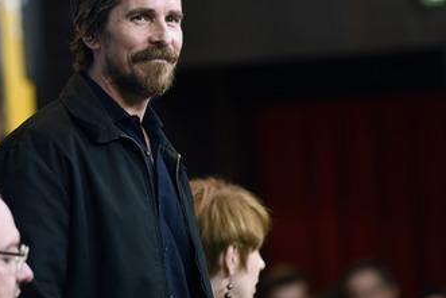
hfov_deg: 7.6
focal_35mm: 272
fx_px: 3371
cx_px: 254
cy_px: 116
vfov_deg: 5.1
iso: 1250
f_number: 3.5
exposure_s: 1/200
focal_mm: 200
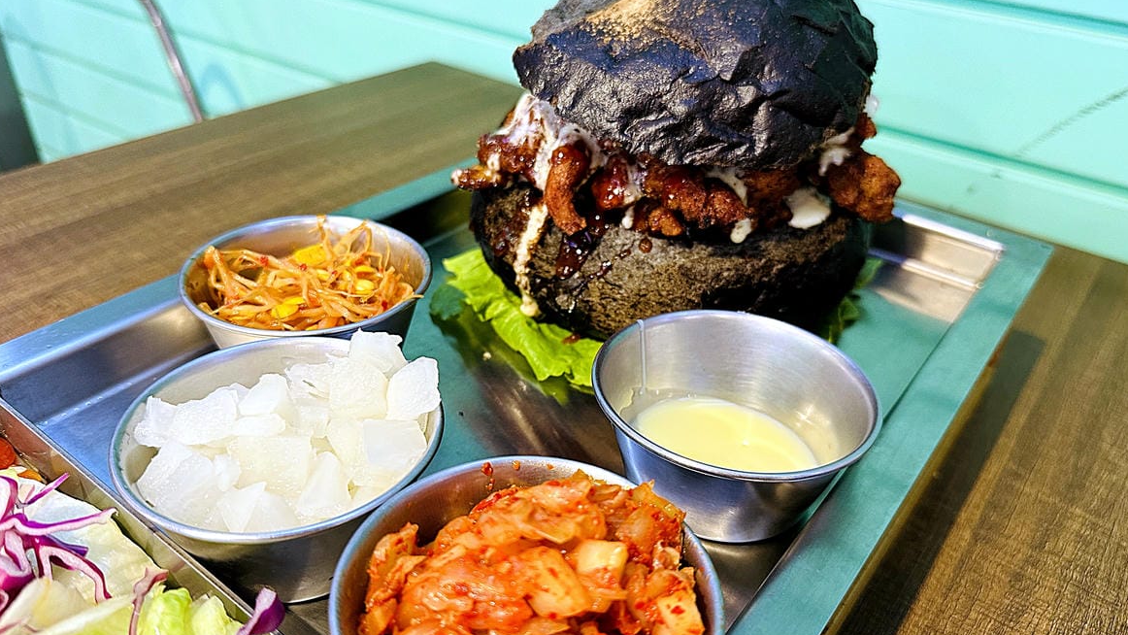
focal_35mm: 27
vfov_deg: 42.9
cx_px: 557
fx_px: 808
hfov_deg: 69.9
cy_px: 338
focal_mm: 6.86
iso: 250
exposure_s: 1/60
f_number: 1.78
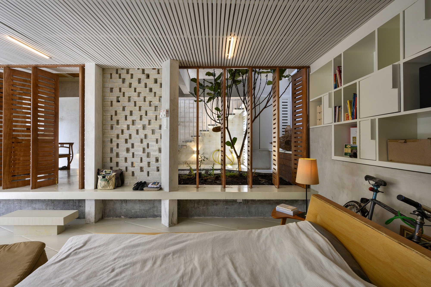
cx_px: 216
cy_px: 144
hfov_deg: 93.3
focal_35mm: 17
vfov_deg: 70.4
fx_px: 203
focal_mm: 17
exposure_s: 1/1.25
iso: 100
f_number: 13
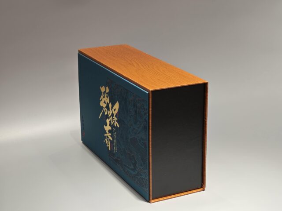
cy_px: 106
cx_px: 141
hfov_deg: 26.0
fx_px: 611
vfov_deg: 19.6
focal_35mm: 75
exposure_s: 1/100
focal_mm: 10.1
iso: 200
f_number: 2
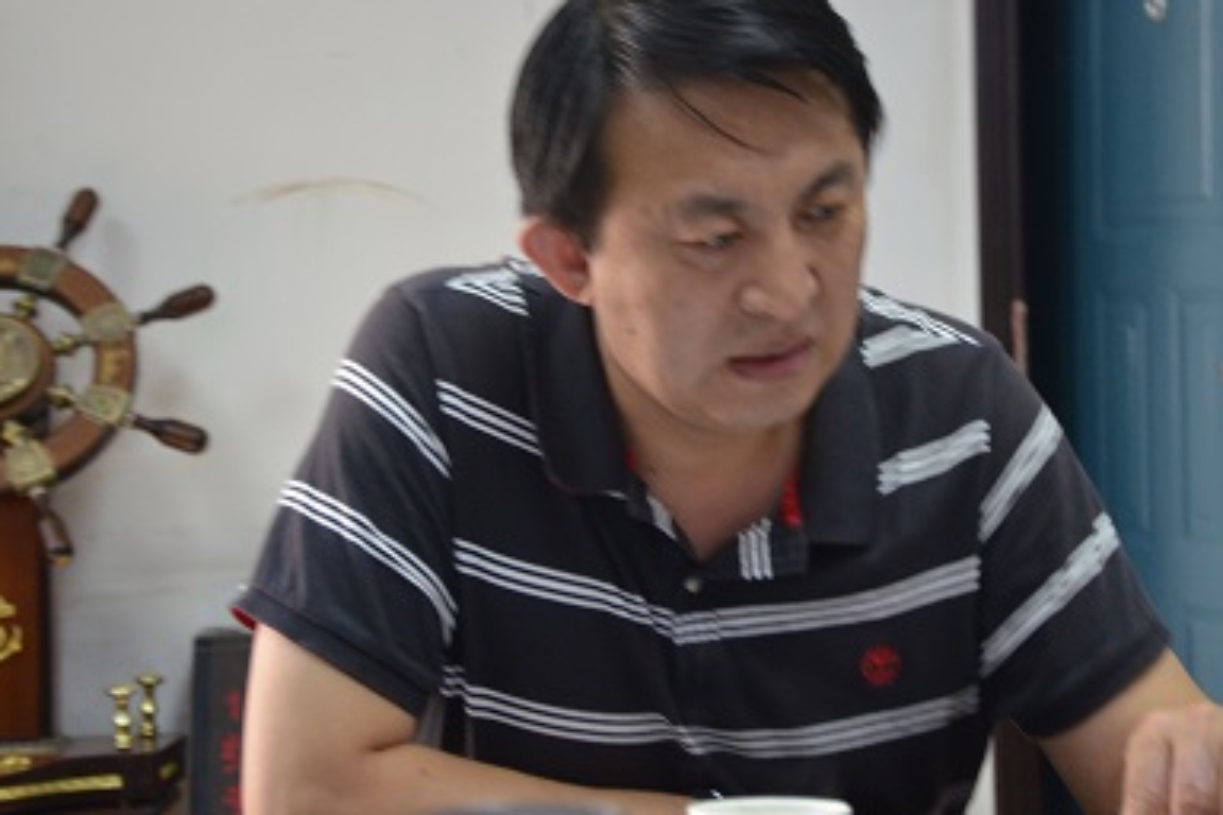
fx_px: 3397
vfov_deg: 13.7
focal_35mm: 100
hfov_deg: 20.4
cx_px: 667
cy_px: 339
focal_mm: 52
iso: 1600
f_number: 5
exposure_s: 1/25
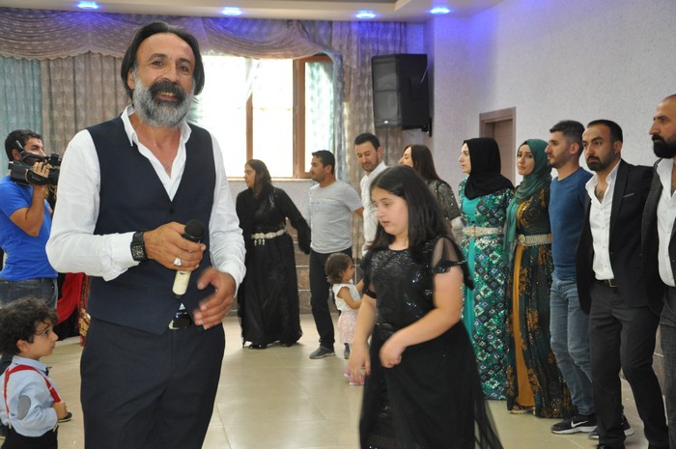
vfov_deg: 23.7
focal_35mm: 57
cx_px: 338
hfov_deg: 35.1
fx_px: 1069
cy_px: 224
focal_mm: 38
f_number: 4.5
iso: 1250
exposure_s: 1/60
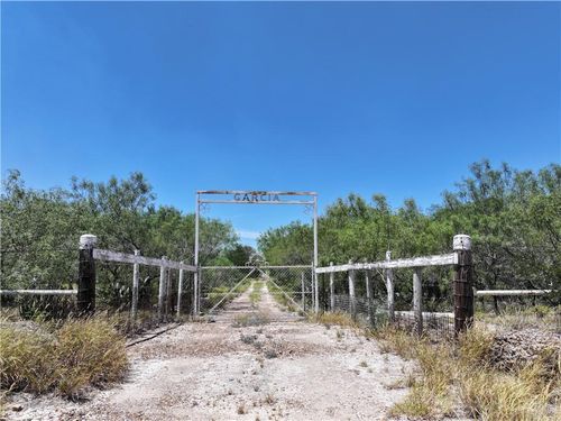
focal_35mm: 24
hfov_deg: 71.6
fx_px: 389
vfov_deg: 56.8
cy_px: 210
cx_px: 280
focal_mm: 12.29
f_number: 2.8
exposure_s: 1/2000
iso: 100
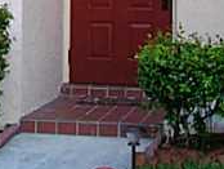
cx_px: 55
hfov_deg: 11.6
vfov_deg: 8.2
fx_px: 1102
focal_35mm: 170
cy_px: -213
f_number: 2.7
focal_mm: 5.6
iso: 100
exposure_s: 1/100
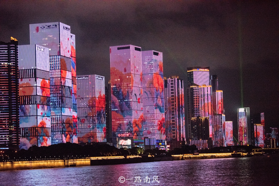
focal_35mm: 100
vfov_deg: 13.7
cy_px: 93
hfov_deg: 20.4
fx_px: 775
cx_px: 140
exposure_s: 1/320
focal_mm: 100
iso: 10000
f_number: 4.5
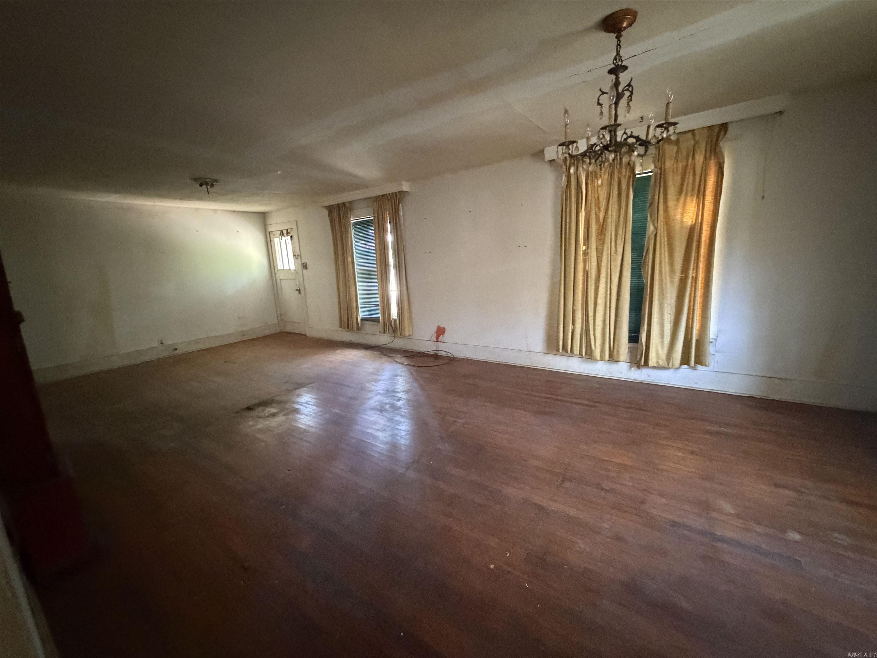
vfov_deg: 85.7
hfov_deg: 102.1
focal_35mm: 14
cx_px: 438
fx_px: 355
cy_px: 329
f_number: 2.2
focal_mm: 2.22
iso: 1600
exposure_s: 1/40
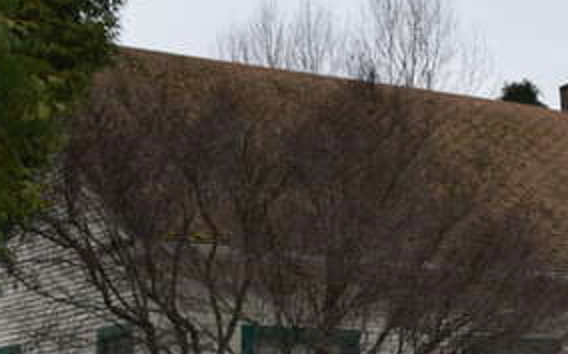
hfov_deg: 18.2
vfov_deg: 11.6
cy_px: 253
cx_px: 552
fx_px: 1732
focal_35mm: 112
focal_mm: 26
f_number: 5.6
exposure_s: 1/125
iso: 450
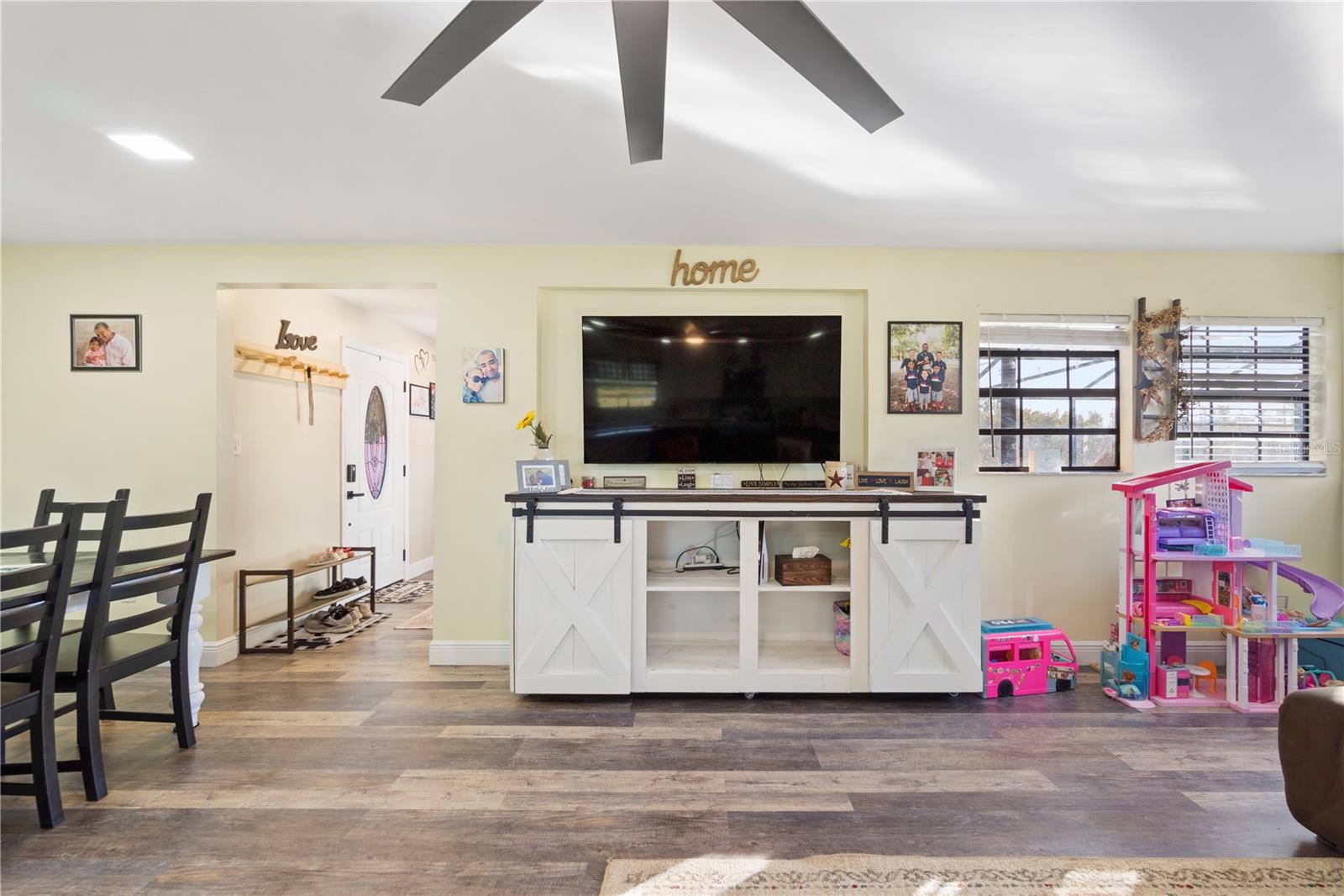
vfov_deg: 77.3
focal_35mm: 15
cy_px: 448
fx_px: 560
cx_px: 672
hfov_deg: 100.4
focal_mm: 10
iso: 100
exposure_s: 1
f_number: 8
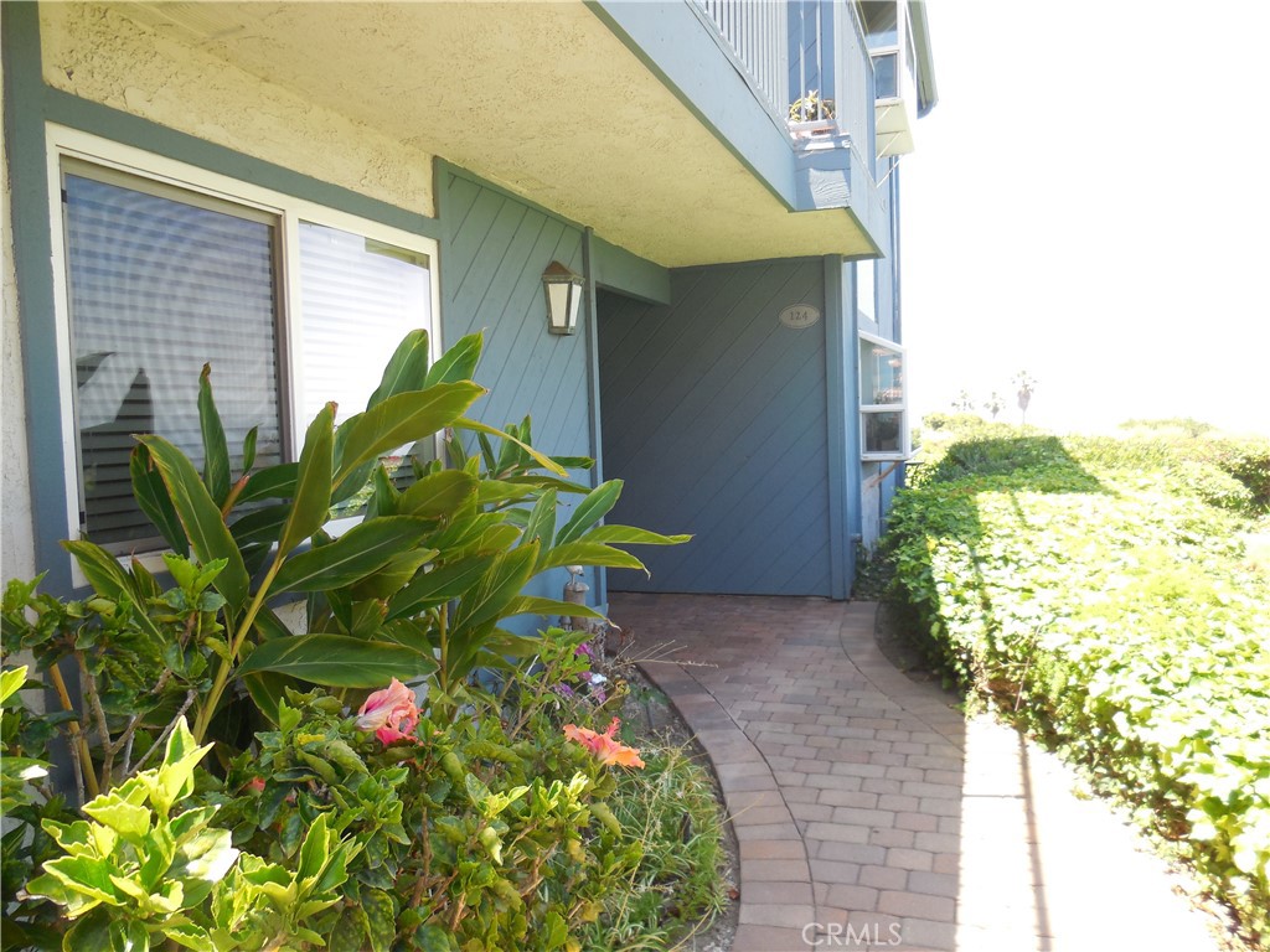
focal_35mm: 25
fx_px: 917
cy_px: 476
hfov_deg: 69.4
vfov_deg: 54.9
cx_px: 635
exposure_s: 1/160
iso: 125
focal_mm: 4.5
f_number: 3.1
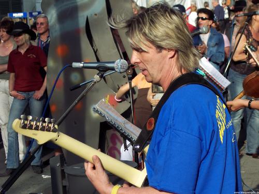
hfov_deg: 16.8
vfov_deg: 12.7
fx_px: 875
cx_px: 130
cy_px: 97
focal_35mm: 117
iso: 100
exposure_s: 1/350
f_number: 4.8
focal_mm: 24
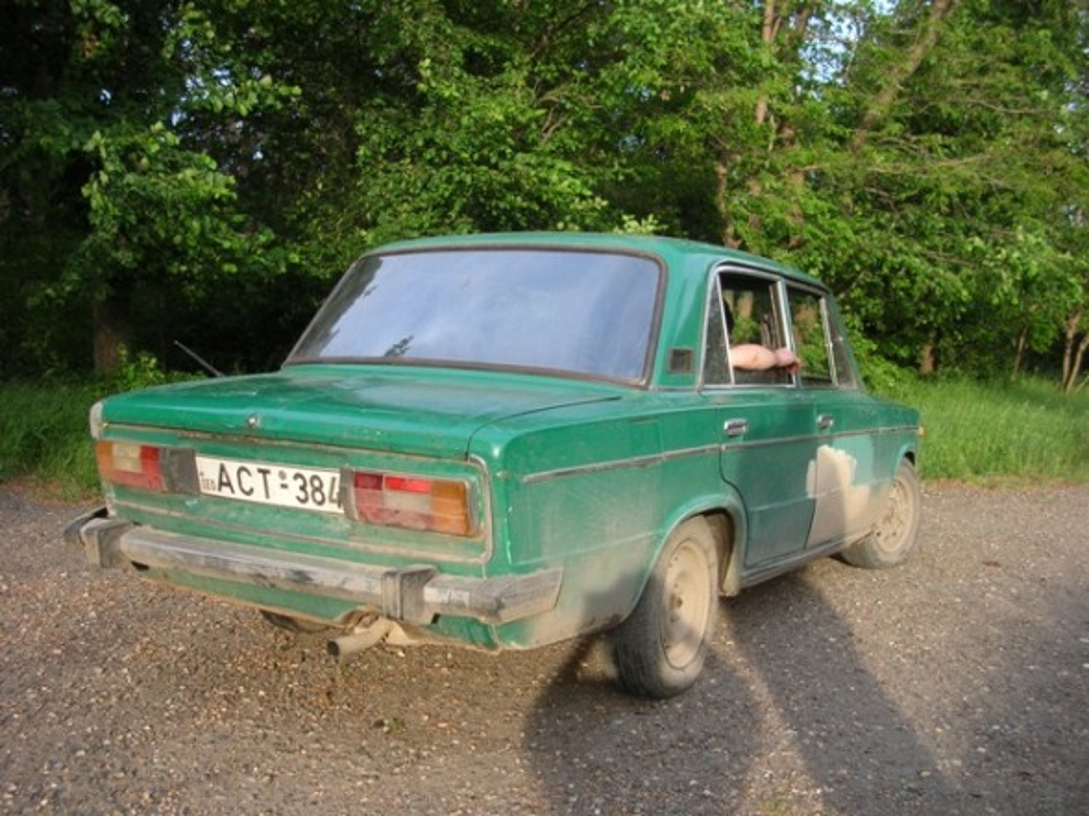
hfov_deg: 52.7
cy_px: 408
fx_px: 1100
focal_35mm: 35
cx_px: 544
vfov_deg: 40.7
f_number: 2.8
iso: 50
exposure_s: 1/120
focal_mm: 5.8
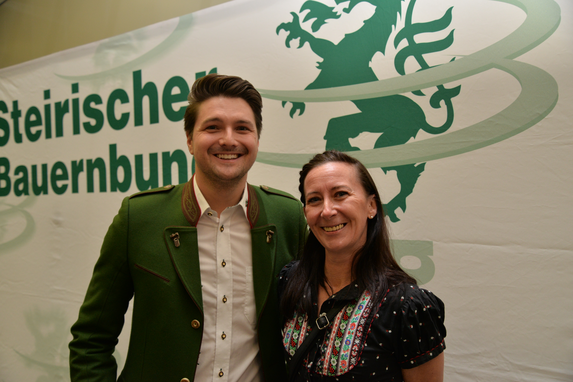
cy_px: 191
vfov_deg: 41.1
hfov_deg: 58.7
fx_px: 509
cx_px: 286
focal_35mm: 32
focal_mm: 32
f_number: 4
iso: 800
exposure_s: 1/60
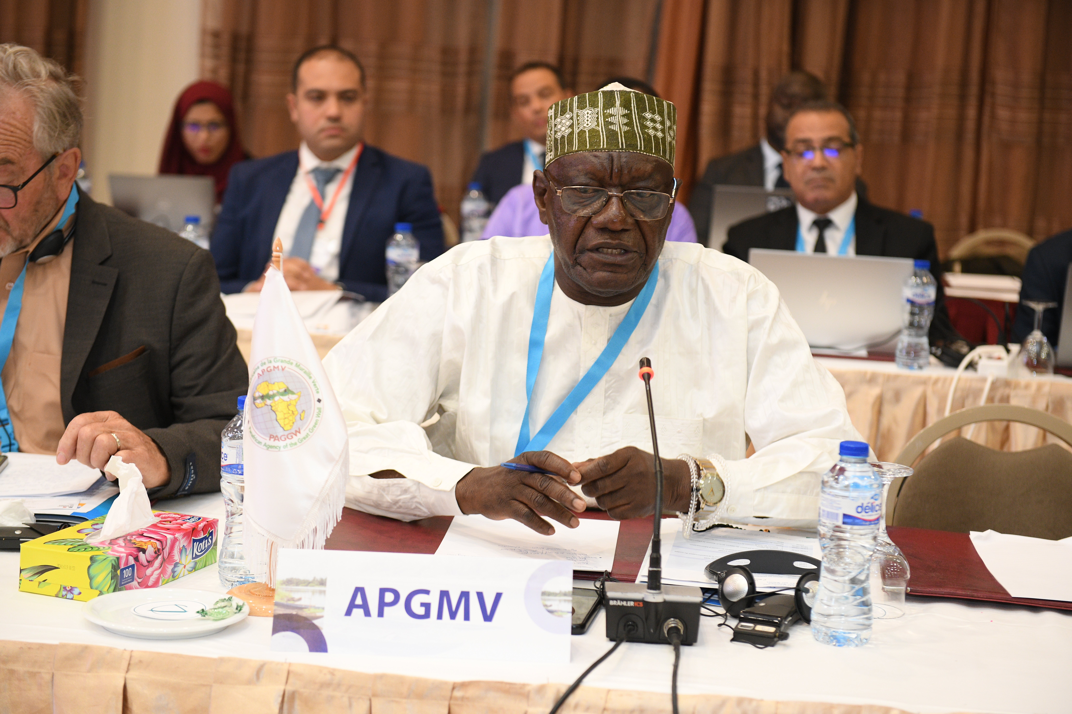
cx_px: 536
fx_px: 2084
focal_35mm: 70
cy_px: 357
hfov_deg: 28.8
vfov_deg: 19.5
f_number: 4
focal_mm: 70
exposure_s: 1/125
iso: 2000
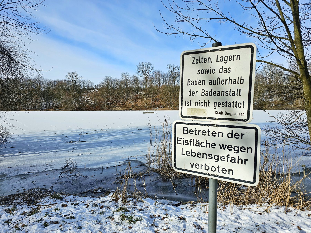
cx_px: 156
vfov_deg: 58.9
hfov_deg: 73.9
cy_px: 116
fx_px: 207
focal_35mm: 23
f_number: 1.7
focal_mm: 6.3
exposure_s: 1/1078
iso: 10
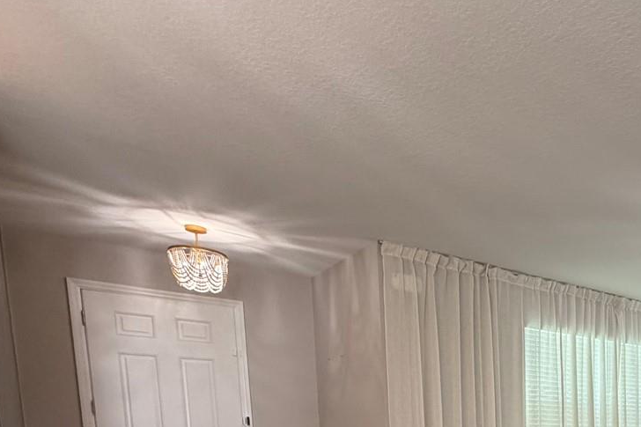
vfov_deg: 34.2
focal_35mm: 32
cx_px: 680
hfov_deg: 46.1
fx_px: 570
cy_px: 495
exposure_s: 1/120
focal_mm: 2.22
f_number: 2.2
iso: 200
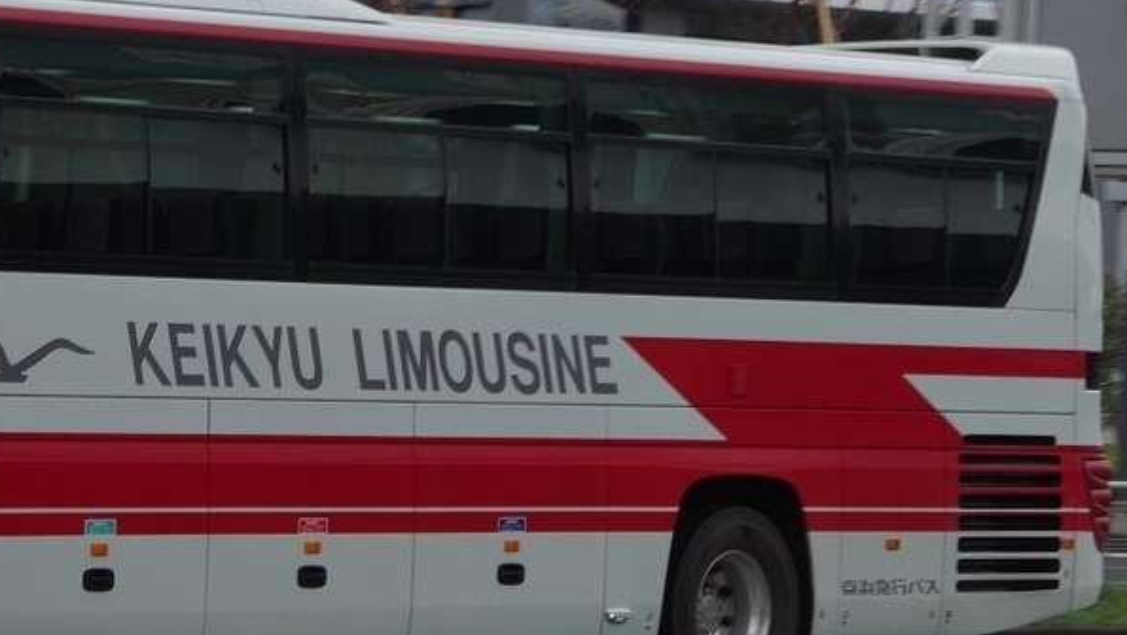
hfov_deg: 12.7
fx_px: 5023
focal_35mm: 168
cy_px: 291
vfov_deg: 7.2
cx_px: 49
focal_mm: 53
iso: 400
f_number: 9
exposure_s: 1/200
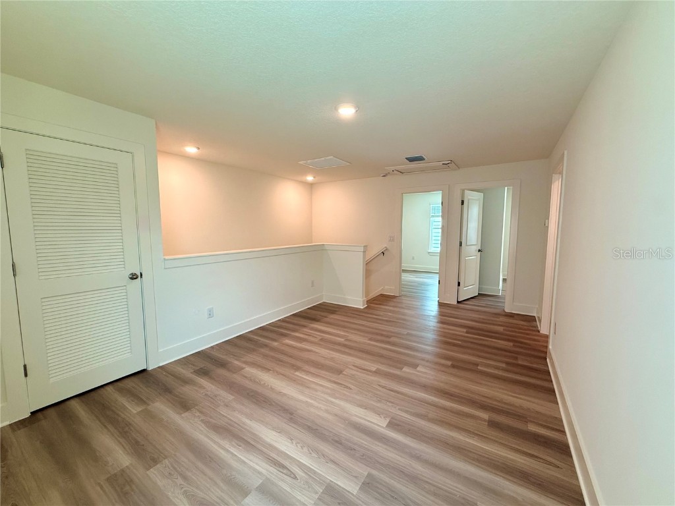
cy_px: 253
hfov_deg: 102.1
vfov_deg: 85.7
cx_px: 338
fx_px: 273
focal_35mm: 14
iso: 160
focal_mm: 2.22
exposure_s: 1/120
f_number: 2.2
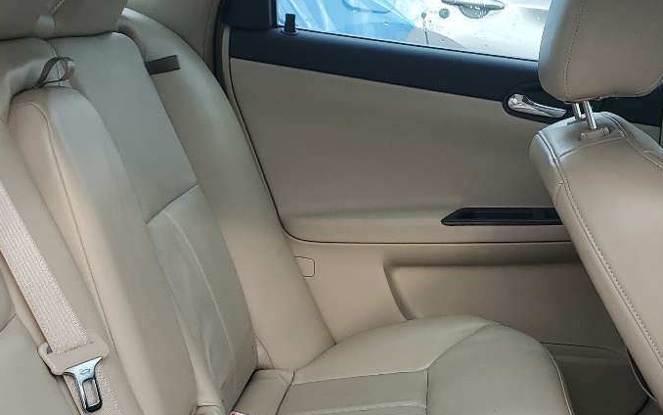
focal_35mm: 65
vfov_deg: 19.8
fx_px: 1175
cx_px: 416
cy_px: 336
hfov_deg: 31.4
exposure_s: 1/400
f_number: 1.5
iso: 50
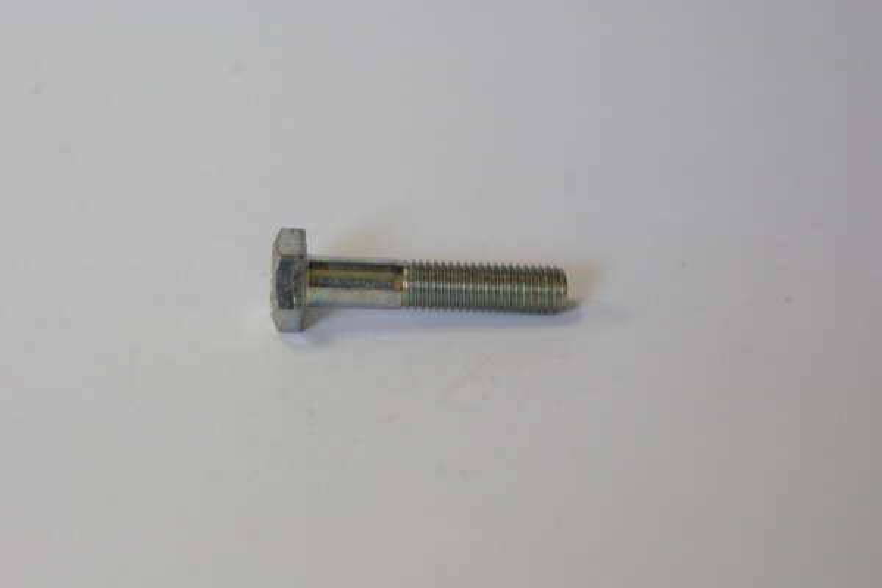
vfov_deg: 11.4
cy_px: 294
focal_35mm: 120
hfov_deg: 17.1
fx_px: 2940
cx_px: 441
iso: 800
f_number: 8
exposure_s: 1/30
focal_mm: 80
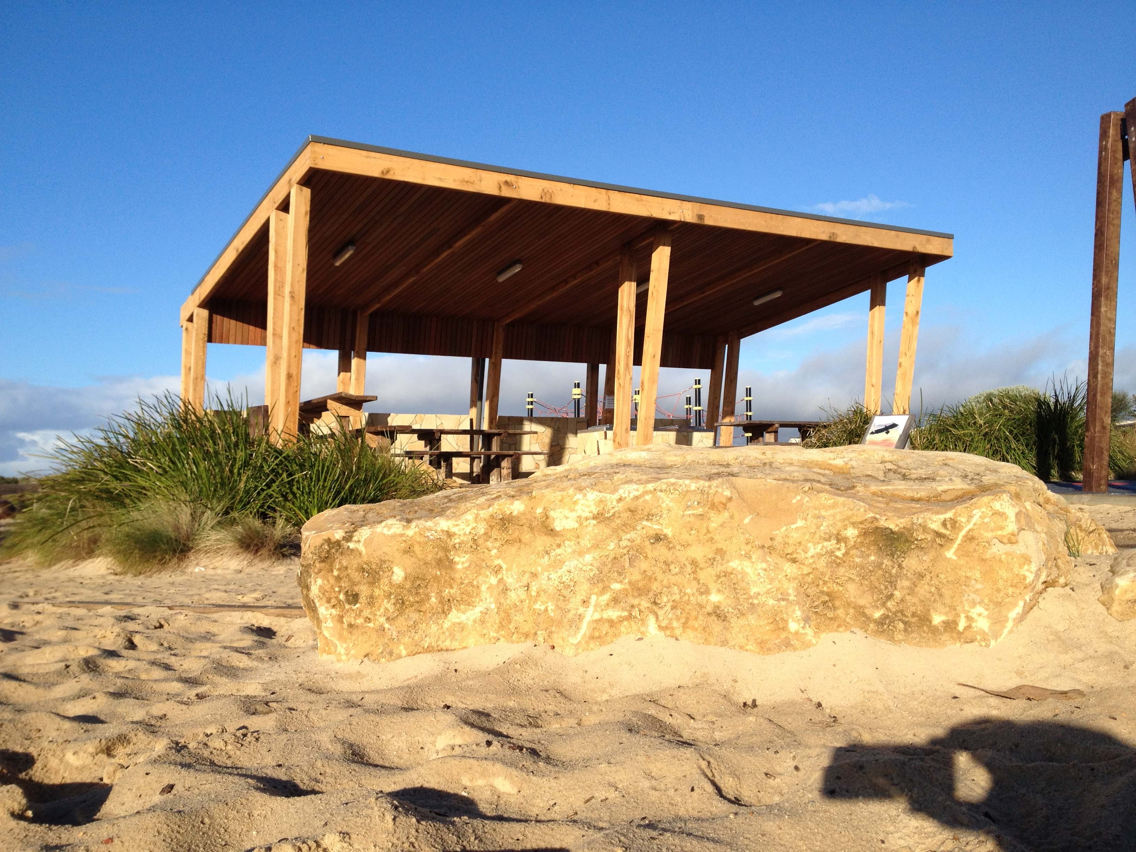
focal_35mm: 35
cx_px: 568
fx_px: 1149
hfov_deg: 52.6
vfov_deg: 40.7
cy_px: 426
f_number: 2.4
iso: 50
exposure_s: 1/1672
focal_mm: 4.28
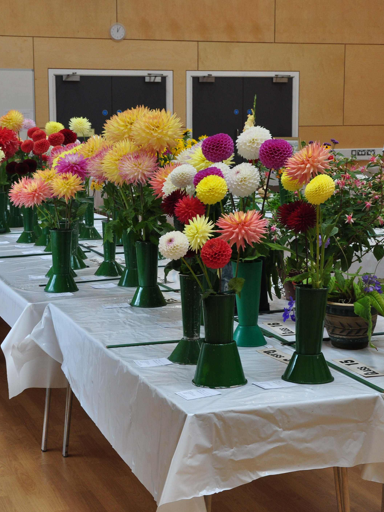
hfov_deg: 21.0
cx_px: 174
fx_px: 1035
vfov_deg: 27.8
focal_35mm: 70
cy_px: 258
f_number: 8
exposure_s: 1/60
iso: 400
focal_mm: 32
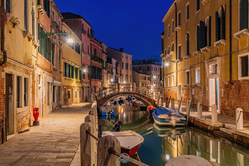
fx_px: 270
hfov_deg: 49.6
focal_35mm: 39
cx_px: 124
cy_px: 83
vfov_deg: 34.2
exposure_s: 10
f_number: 13
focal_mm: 26
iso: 400
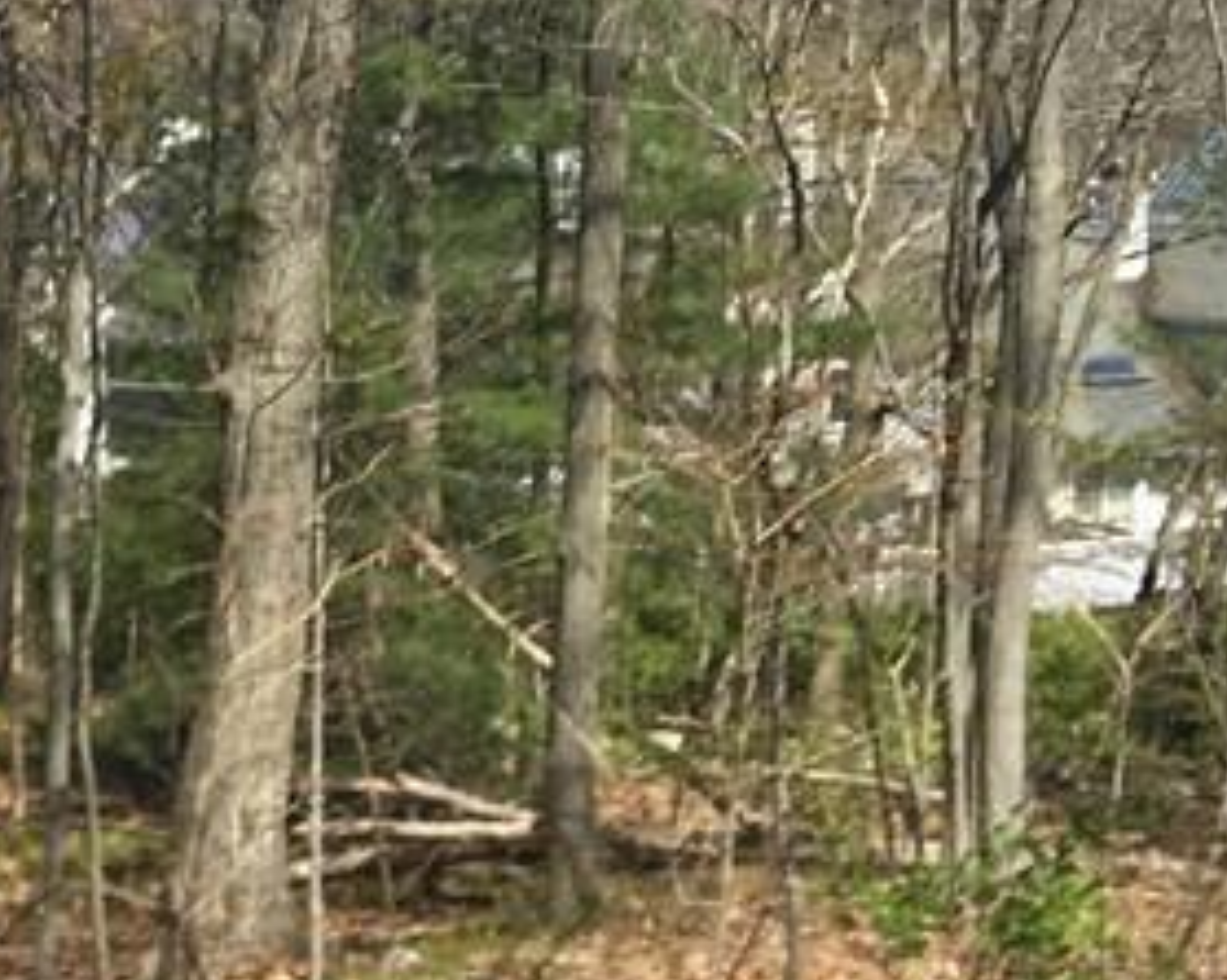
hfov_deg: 16.4
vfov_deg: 14.8
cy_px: 338
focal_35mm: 104
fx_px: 3775
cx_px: -765
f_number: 2.2
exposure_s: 1/986
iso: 25
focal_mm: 4.15
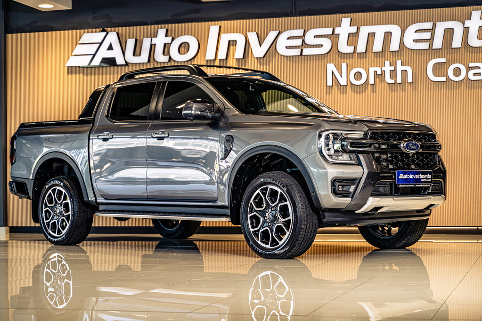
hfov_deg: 27.0
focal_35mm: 75
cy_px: 160
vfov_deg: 18.2
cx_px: 241
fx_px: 1004
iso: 320
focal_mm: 75
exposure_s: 1/125
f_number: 3.5
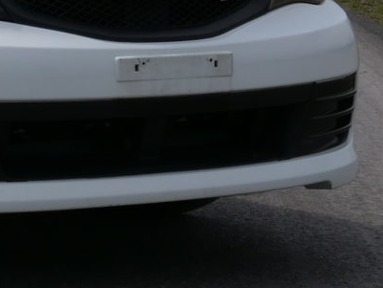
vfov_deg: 7.6
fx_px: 2147
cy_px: -96
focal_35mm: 194
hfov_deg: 9.8
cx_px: -240
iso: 200
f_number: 10
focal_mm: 19
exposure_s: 1/800
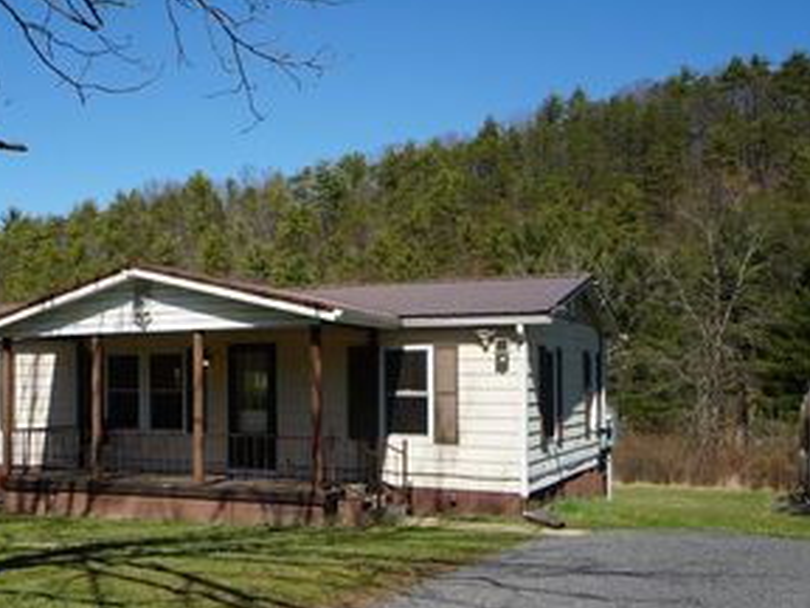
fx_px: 1053
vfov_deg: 32.1
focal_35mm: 45
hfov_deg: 39.8
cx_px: 124
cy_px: 365
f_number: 11
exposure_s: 1/125
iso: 100
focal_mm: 18
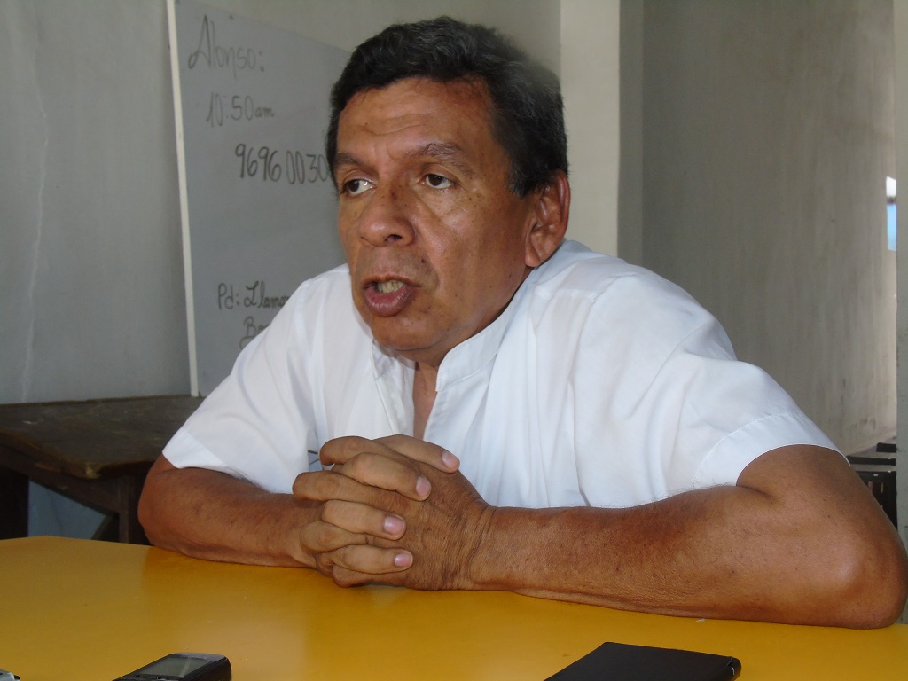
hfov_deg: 46.8
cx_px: 454
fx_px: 1049
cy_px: 340
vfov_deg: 36.0
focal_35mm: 40
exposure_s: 1/50
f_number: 3.9
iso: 250
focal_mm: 7.1
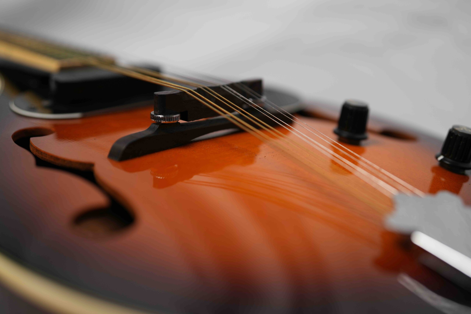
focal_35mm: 50
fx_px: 654
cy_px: 157
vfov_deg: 27.0
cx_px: 236
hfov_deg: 39.6
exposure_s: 1/125
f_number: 2
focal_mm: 50
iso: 320
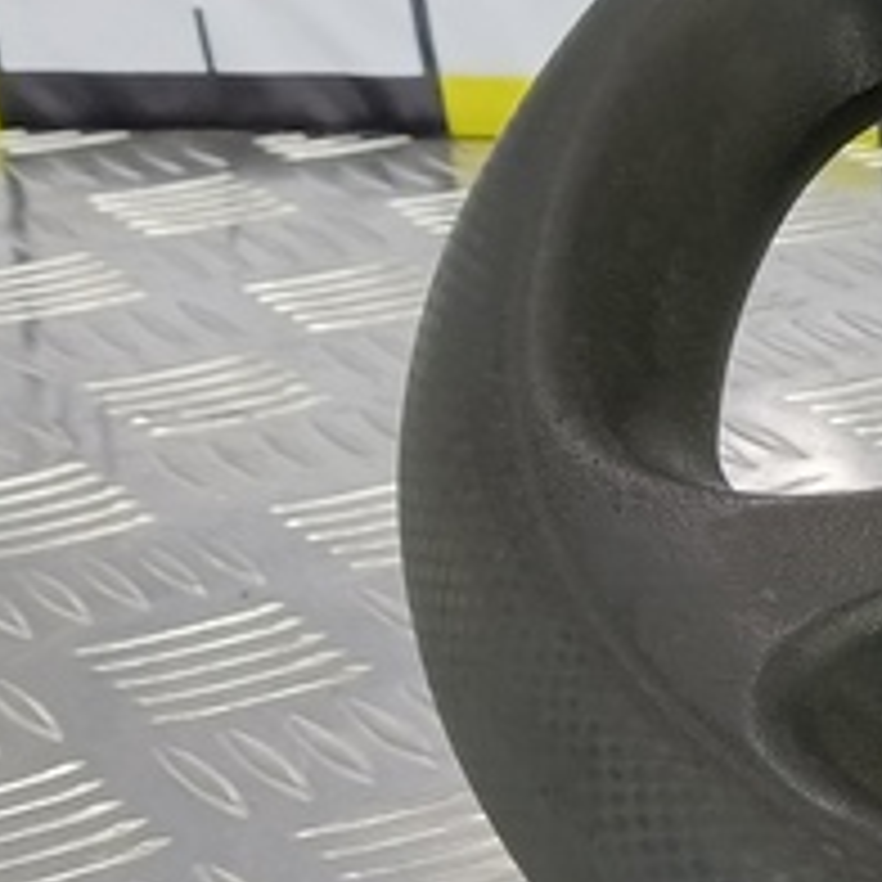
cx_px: 2192
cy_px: 418
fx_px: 3056
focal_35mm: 106
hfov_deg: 12.5
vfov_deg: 16.4
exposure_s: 1/50
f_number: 1.6
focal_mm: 4.11
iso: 175
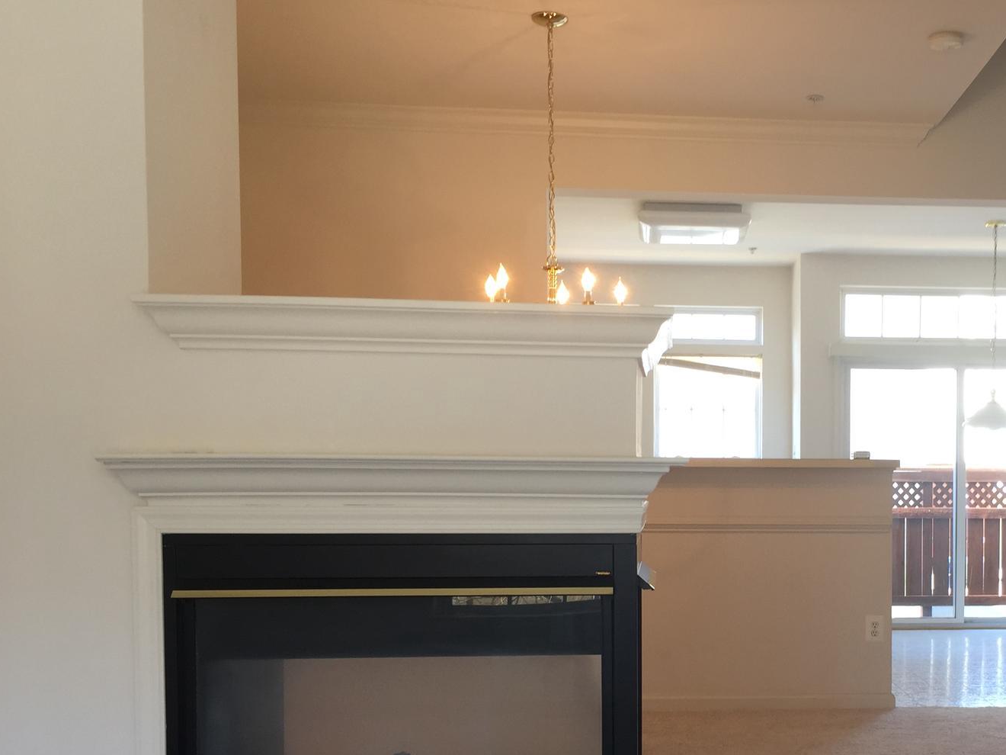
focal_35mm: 45
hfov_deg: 40.7
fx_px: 1308
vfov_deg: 31.6
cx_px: 777
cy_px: 561
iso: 32
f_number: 2.2
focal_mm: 4.15
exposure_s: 1/30
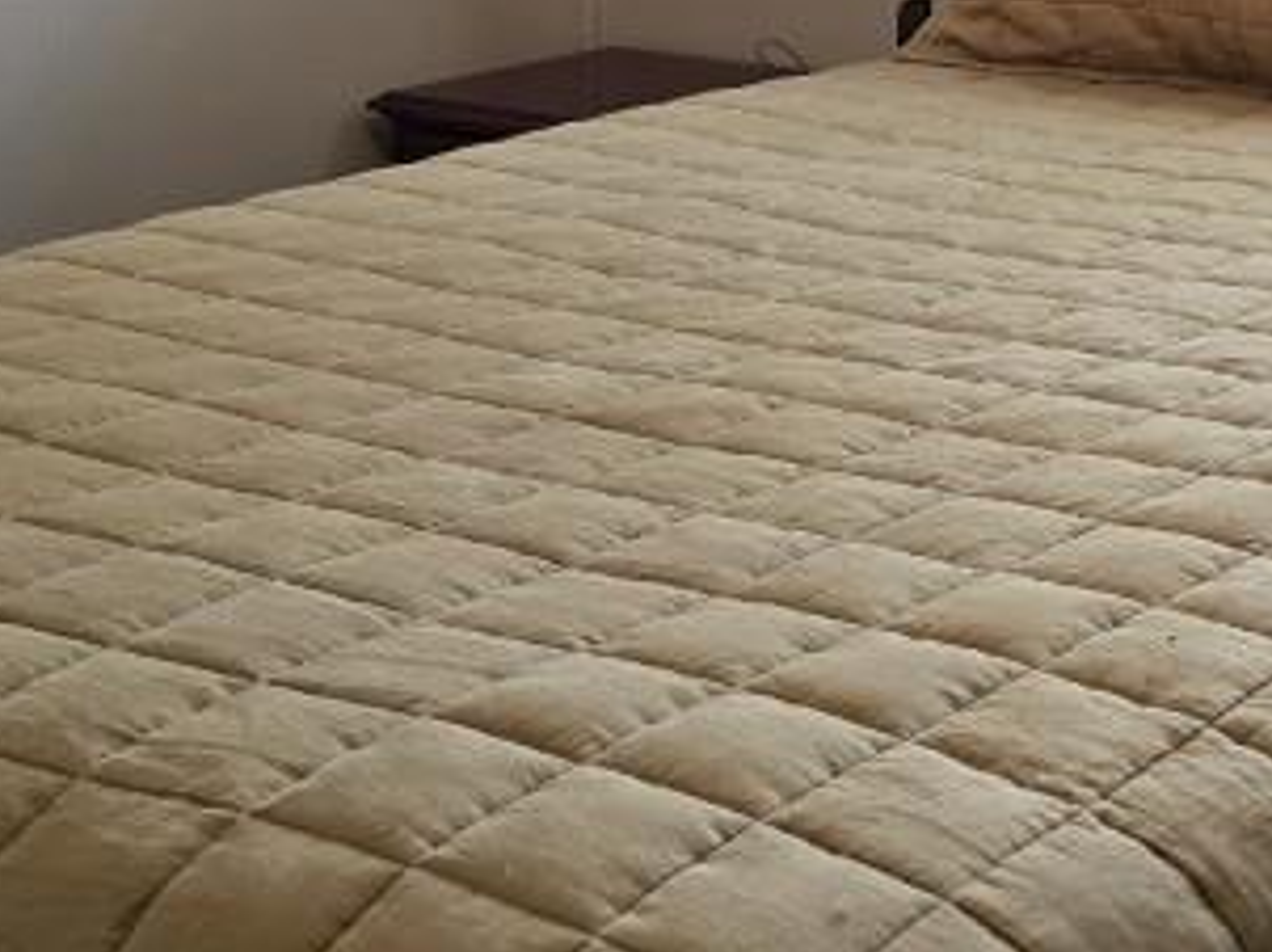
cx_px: 1179
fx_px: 2864
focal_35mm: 78
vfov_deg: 18.0
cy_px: -185
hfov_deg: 24.2
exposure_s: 1/120
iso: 160
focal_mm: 6.3
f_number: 1.7
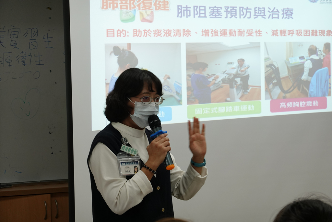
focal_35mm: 119
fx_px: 1098
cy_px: 111
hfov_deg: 17.2
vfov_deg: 11.5
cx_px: 166
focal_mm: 43.55
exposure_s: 1/80
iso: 400
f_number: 4.5
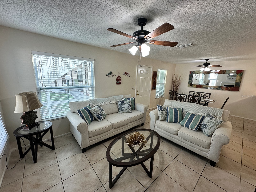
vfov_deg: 85.7
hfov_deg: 102.1
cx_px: 128
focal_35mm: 14
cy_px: 96
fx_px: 104
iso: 125
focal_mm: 2.22
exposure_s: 1/120
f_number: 2.2
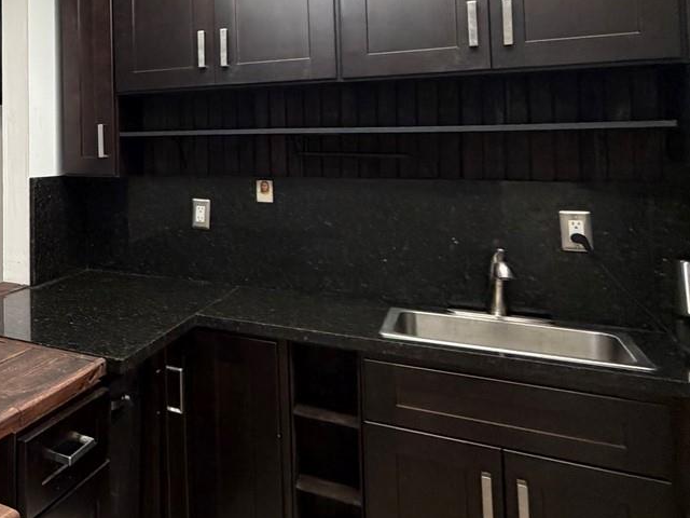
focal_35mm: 35
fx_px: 698
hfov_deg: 38.3
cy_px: 125
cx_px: -148
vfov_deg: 39.5
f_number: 2.2
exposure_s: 1/60
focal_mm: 2.22
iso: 320
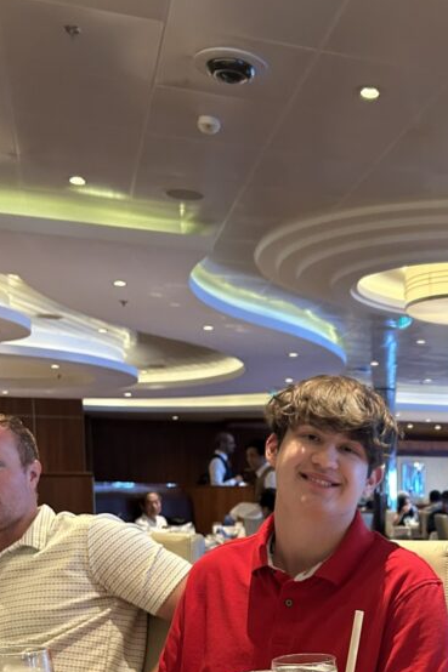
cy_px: 570
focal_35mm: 50
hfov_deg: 25.5
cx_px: 458
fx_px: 934
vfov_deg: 37.7
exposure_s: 1/60
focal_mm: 5.7
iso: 250
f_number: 1.5
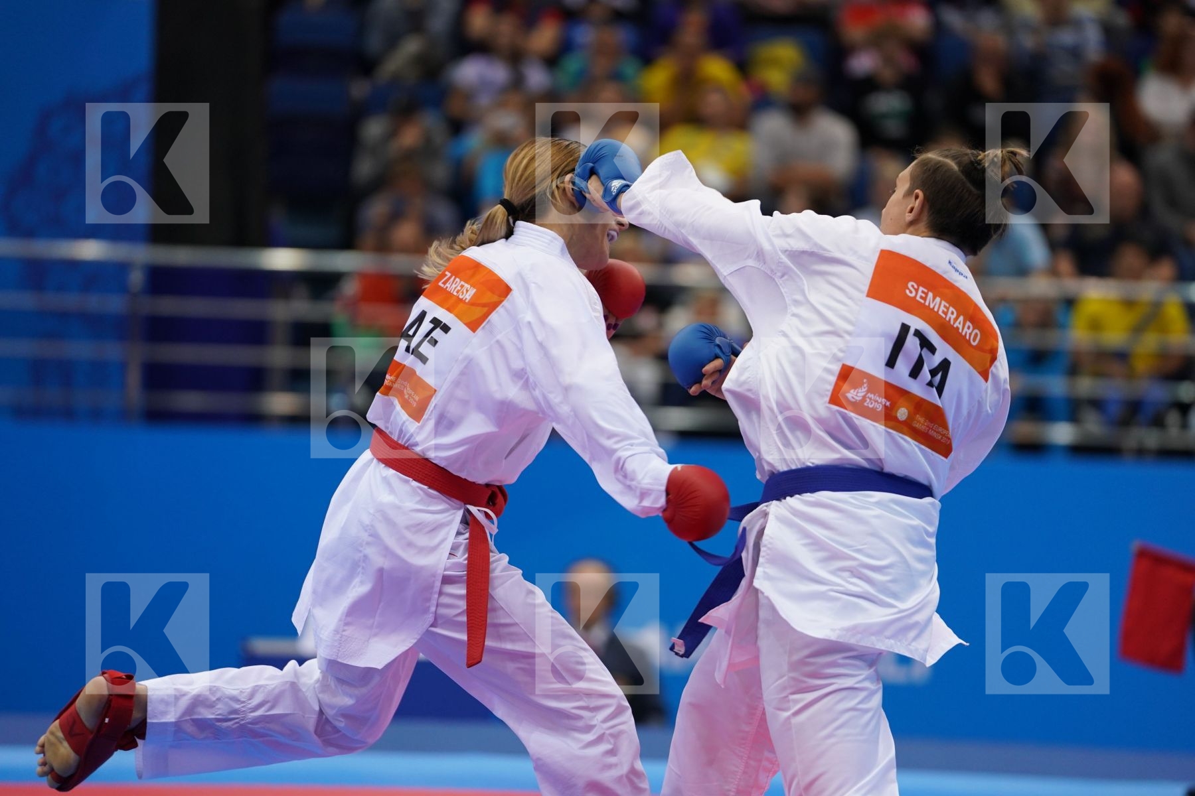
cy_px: 398
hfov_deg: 10.3
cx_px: 598
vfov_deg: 6.9
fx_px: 6638
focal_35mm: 200
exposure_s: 1/1000
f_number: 2.8
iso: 1250
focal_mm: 200
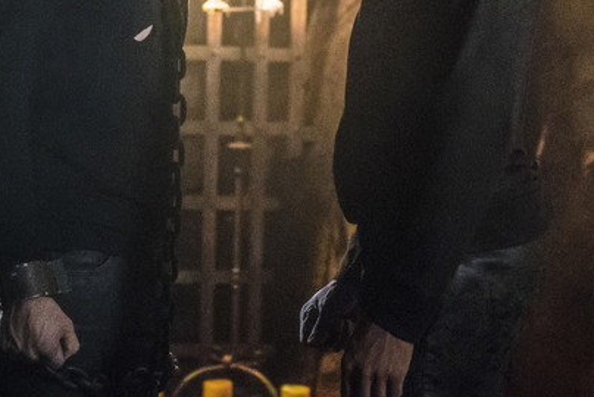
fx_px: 2229
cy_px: 17
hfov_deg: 15.2
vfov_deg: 10.1
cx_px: 353
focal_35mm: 135
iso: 10000
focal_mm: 70
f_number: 4
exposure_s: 1/60
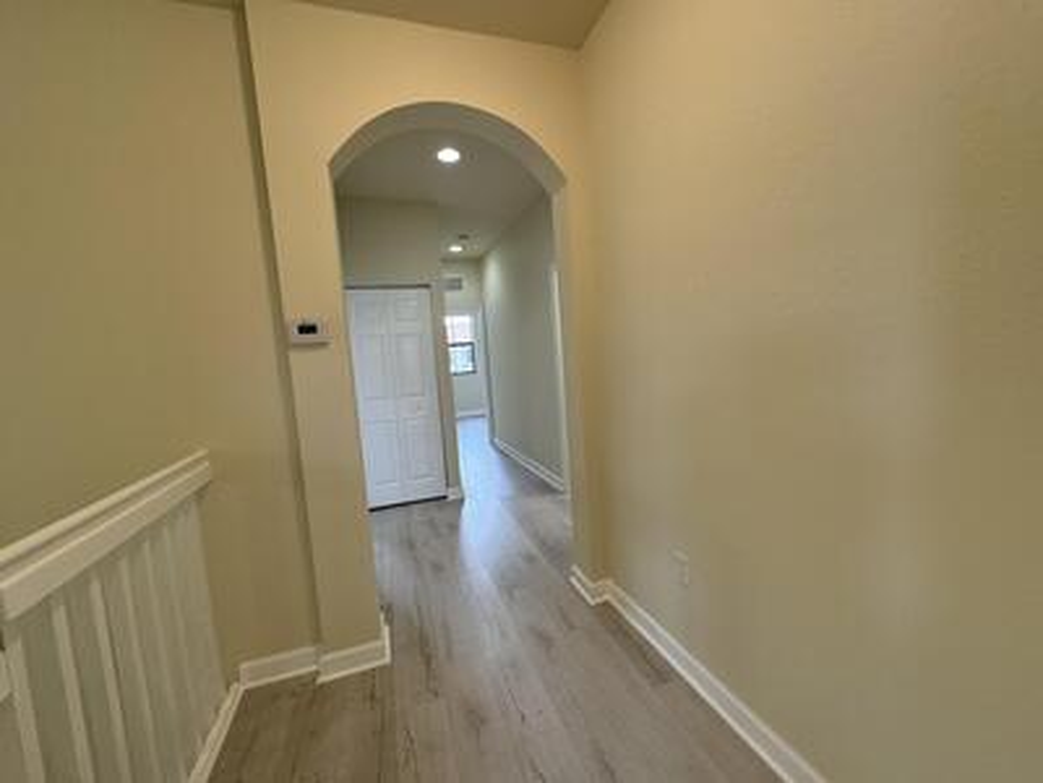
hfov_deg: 102.1
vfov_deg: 85.7
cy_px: 392
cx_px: 522
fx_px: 422
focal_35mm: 14
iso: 200
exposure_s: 1/120
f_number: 2.2
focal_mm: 2.22
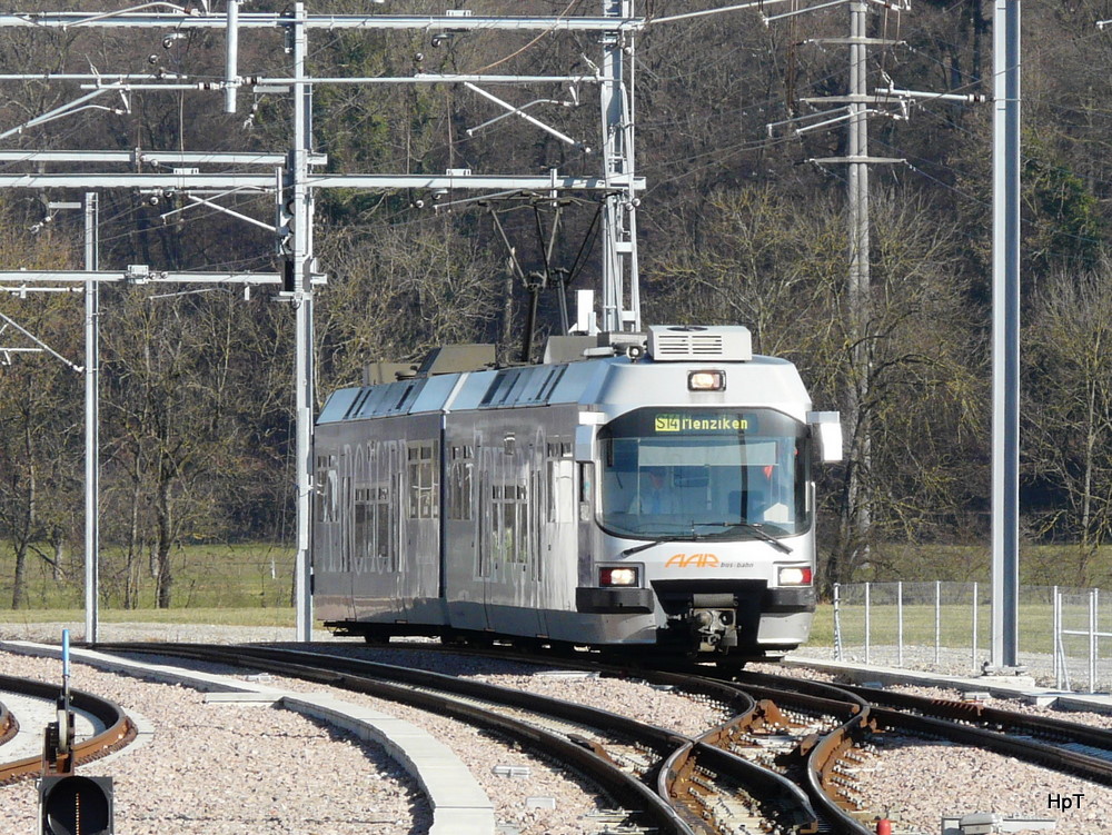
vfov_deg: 6.1
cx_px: 556
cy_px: 418
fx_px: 7842
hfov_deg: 8.1
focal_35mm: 244
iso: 100
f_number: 5.6
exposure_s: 1/400
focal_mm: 40
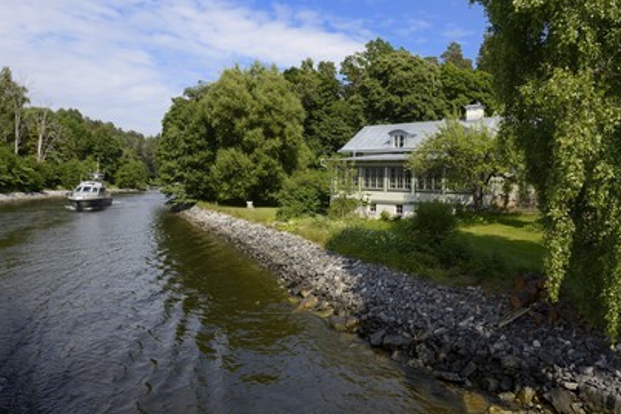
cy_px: 206
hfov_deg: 71.5
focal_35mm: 25
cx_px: 322
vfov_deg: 51.3
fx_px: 431
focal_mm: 24
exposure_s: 1/320
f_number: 9
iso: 200
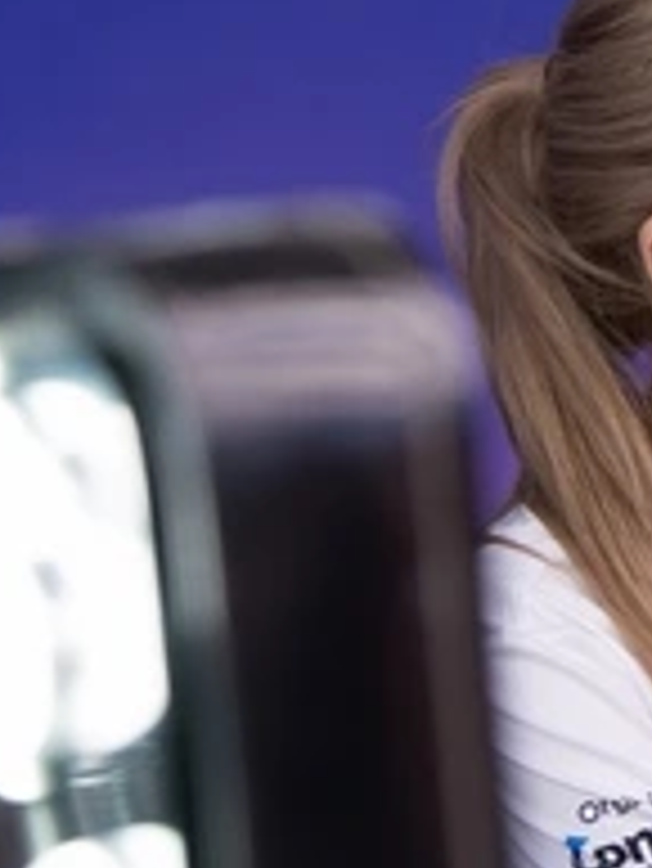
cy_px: 623
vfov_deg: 9.8
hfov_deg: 7.3
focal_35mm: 201
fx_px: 5042
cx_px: 976
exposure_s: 1/200
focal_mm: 63
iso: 320
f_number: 4.5
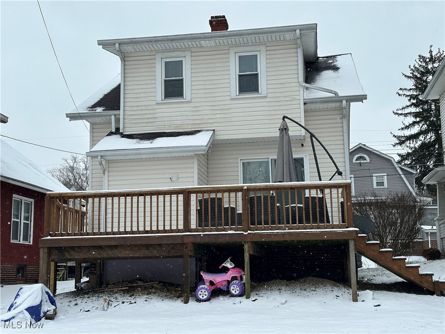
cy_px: 167
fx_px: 617
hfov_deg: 39.7
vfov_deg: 30.3
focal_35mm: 48
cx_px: 222
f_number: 1.78
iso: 64
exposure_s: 1/887
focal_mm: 6.86
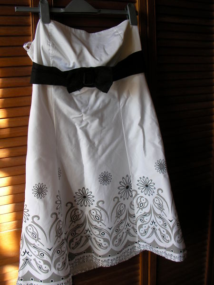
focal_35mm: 41
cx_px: 107
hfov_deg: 35.1
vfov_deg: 45.8
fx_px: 338
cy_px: 142
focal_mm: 6.3
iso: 50
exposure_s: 1/53.1
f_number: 3.5
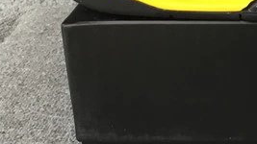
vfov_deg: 10.4
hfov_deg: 17.7
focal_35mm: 114
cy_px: -54
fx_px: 777
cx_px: 325
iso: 32
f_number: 2.4
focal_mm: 3.3
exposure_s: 1/33
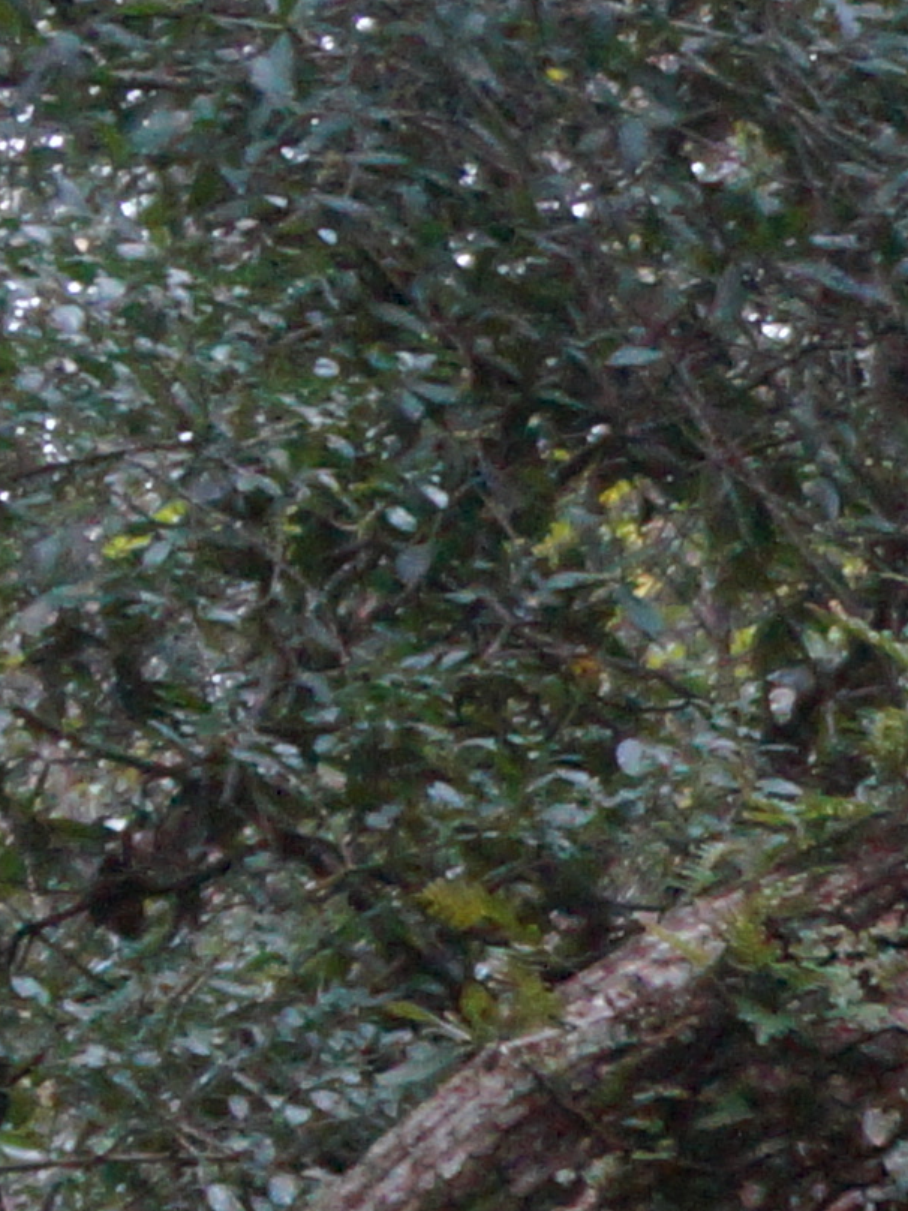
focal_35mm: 243
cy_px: 2269
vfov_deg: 7.8
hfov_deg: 5.5
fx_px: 8507
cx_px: 3229
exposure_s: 1/160
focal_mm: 25
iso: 2500
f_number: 4
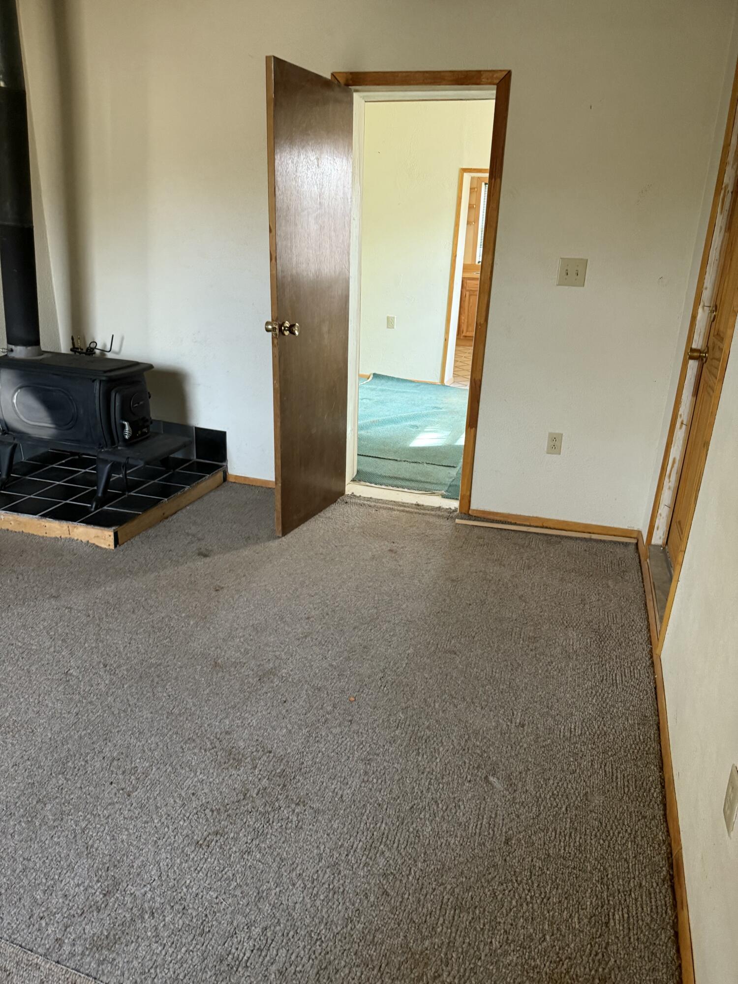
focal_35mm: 24
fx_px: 682
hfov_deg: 56.8
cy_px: 492
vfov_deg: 71.6
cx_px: 369
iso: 320
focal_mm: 6.76
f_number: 1.78
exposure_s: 1/60
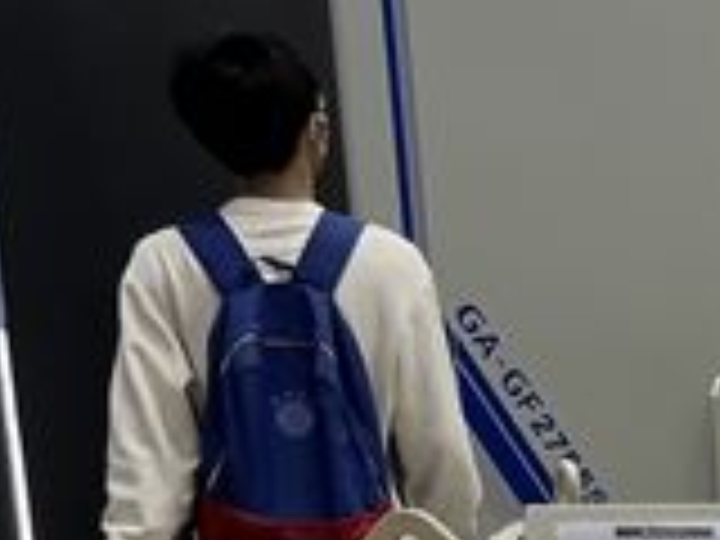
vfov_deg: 8.4
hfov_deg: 10.6
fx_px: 3453
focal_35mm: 166
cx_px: 1566
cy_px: 1148
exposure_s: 1/144
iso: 40
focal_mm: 5.1
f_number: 1.6
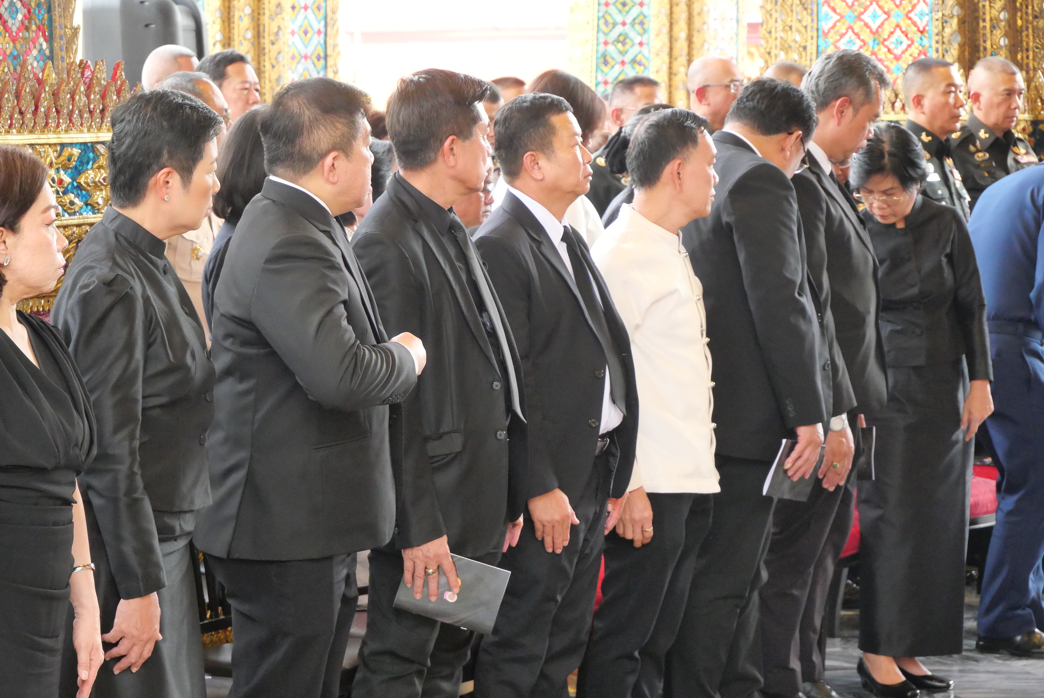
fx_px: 3598
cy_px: 349
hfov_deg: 16.5
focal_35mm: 124
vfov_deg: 11.1
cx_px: 522
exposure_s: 1/160
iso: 3200
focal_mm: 60
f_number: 5.6
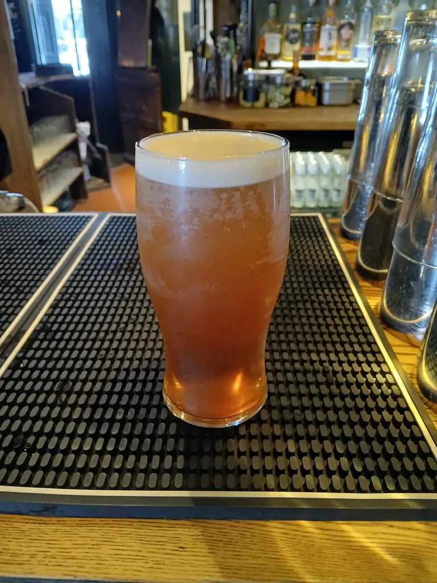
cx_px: 218
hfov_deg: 53.1
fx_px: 438
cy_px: 292
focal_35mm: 26
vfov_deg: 67.3
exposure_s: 1/25
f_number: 1.8
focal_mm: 3.98
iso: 250
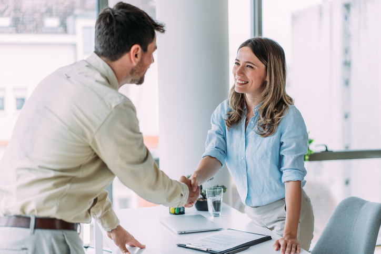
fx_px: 582
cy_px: 127
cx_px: 190
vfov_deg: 24.6
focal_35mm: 55
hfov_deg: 36.2
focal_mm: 55
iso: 160
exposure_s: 1/320
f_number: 2
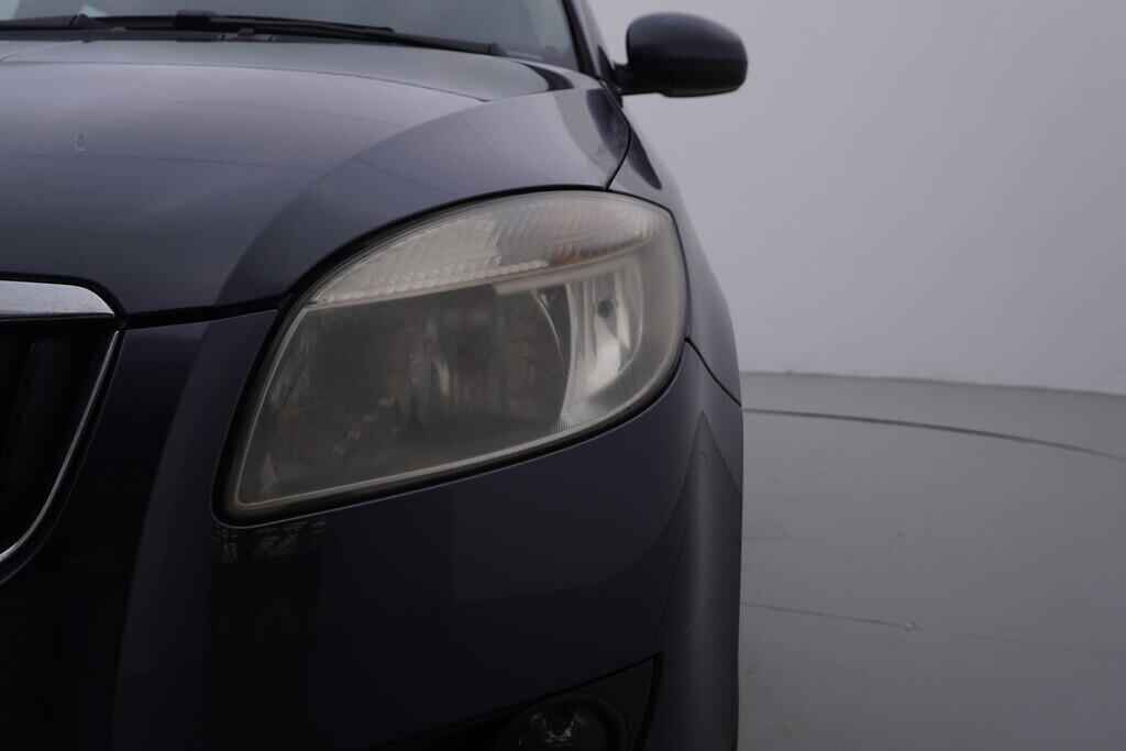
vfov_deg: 36.9
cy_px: 376
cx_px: 563
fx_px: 1126
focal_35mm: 36
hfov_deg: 53.1
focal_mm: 24
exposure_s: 1/125
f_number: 5
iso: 125
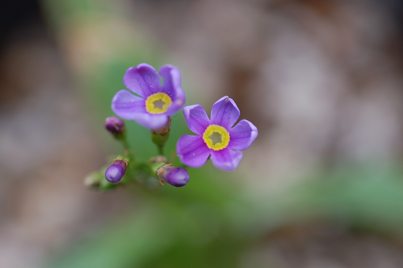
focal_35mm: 158
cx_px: 202
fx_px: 1762
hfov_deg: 13.1
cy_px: 134
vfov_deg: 8.7
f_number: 4
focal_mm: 105
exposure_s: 1/250
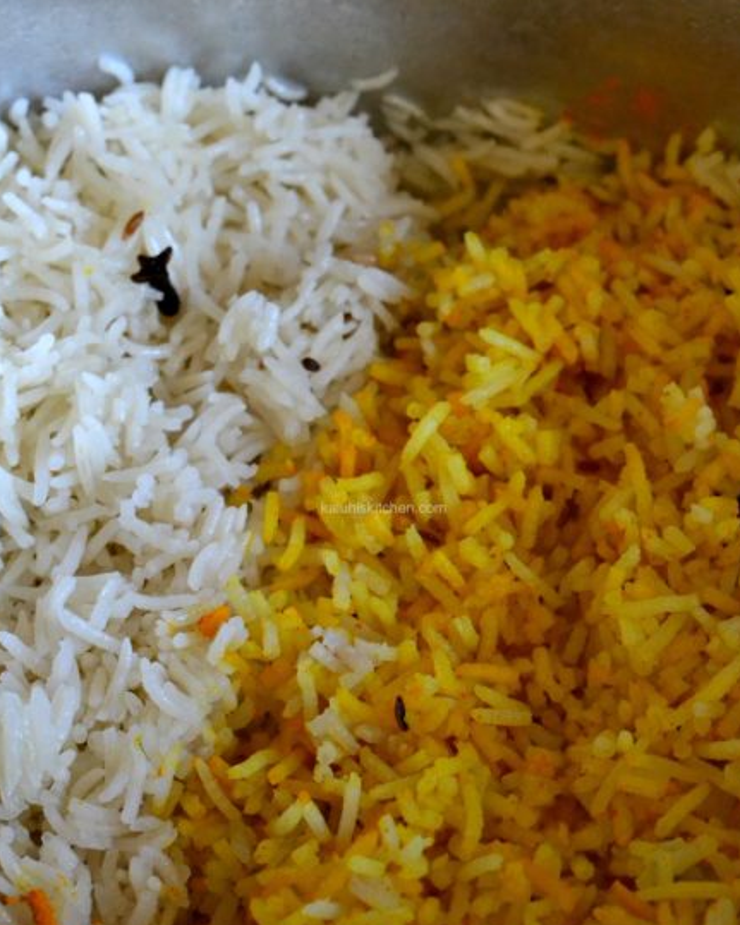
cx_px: 345
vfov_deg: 20.4
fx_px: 2574
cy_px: 511
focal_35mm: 94
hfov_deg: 16.4
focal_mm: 40
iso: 3200
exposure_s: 1/100
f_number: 9
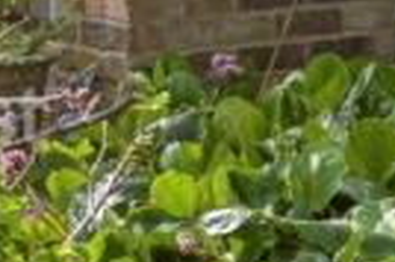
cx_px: 37
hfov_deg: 8.2
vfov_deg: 5.3
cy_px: -325
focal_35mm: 250
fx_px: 2740
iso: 160
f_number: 8
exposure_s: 1/100
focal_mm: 34
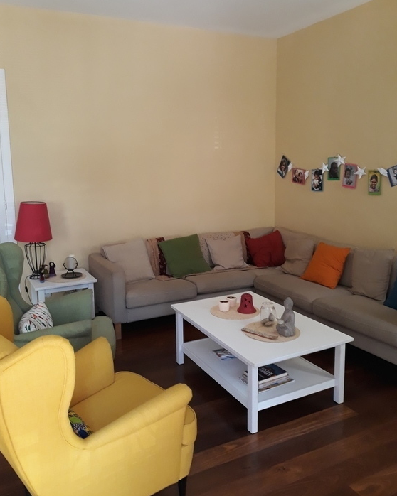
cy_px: 225
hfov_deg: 50.0
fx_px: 426
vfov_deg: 60.3
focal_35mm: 29
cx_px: 196
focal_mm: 3.71
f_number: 1.7
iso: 160
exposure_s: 1/33
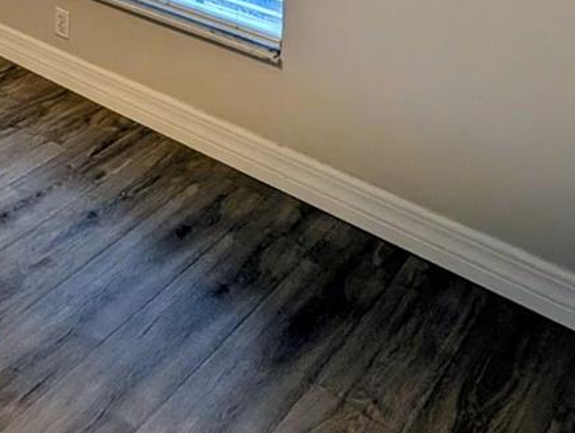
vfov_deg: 24.9
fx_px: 731
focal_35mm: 44
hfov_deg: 35.4
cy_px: -225
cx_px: -85
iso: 46
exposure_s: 1/164
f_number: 1.7
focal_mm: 2.02
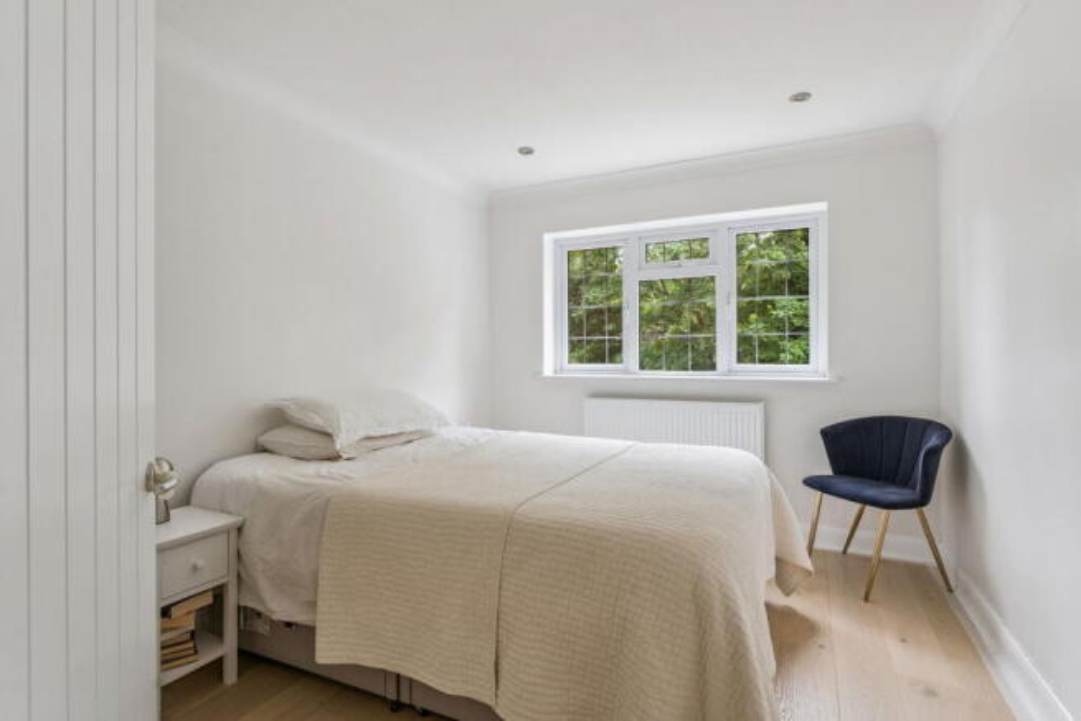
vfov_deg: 69.2
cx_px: 540
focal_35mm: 17
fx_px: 523
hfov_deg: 91.9
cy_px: 360
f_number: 9
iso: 160
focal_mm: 17.4
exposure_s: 1/13
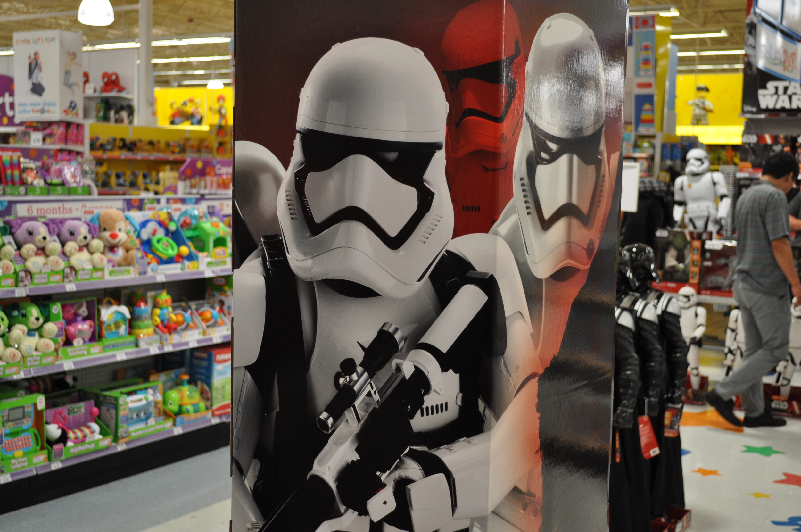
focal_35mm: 48
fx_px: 1067
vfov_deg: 28.0
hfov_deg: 41.2
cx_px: 400
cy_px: 266
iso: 640
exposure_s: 1/60
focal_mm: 32
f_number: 4.8
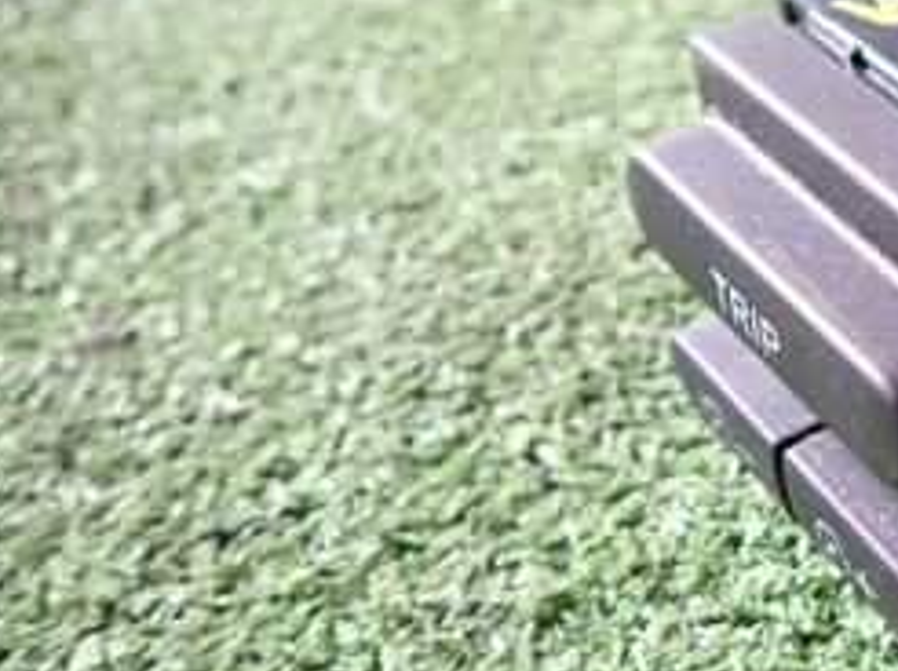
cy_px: 423
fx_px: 1581
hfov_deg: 27.9
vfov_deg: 23.9
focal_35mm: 61
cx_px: 1070
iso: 250
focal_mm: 4.5
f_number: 2
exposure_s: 1/30
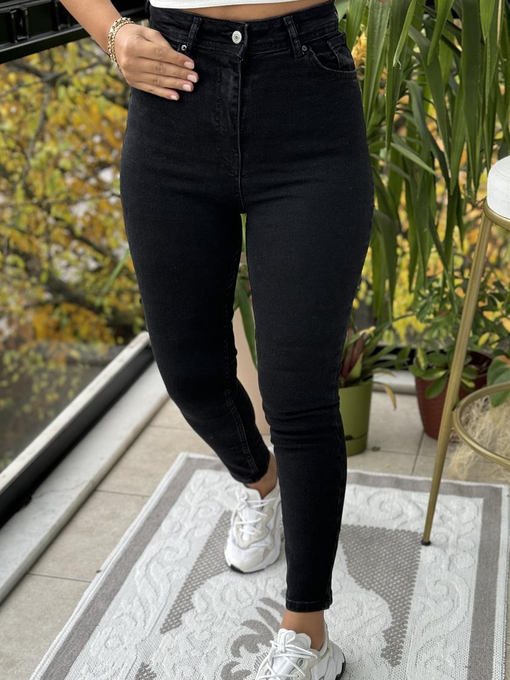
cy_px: 387
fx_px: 1120
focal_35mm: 57
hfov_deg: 25.7
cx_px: 250
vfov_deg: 33.7
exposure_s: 1/50
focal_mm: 6.76
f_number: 1.78
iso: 50
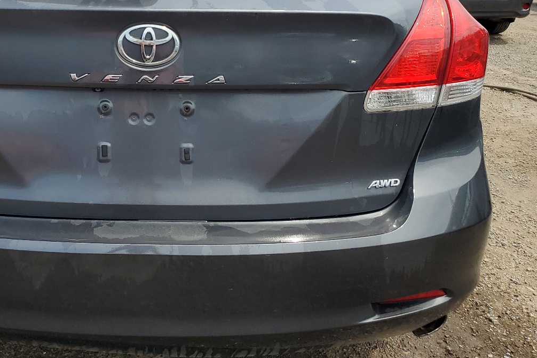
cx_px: 128
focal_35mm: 43
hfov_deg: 43.8
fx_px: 641
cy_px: 81
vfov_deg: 30.6
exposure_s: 1/2000
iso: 50
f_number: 1.5
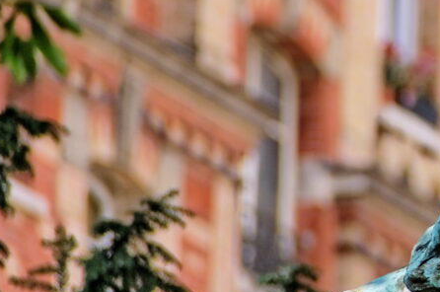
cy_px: 139
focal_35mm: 1009
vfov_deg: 1.4
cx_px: 584
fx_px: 12314
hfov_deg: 2.0
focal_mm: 250
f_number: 6.3
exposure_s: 1/180
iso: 200
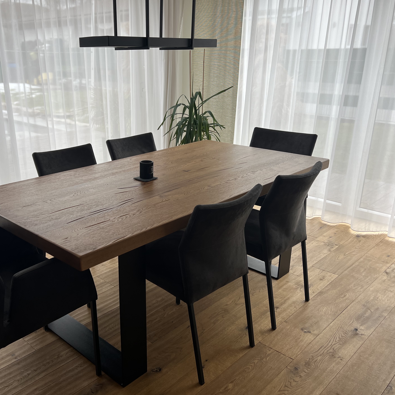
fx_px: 426
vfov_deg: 49.7
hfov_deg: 49.1
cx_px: 142
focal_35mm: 33
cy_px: 206
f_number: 1.5
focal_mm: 5.7
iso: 40
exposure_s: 1/216
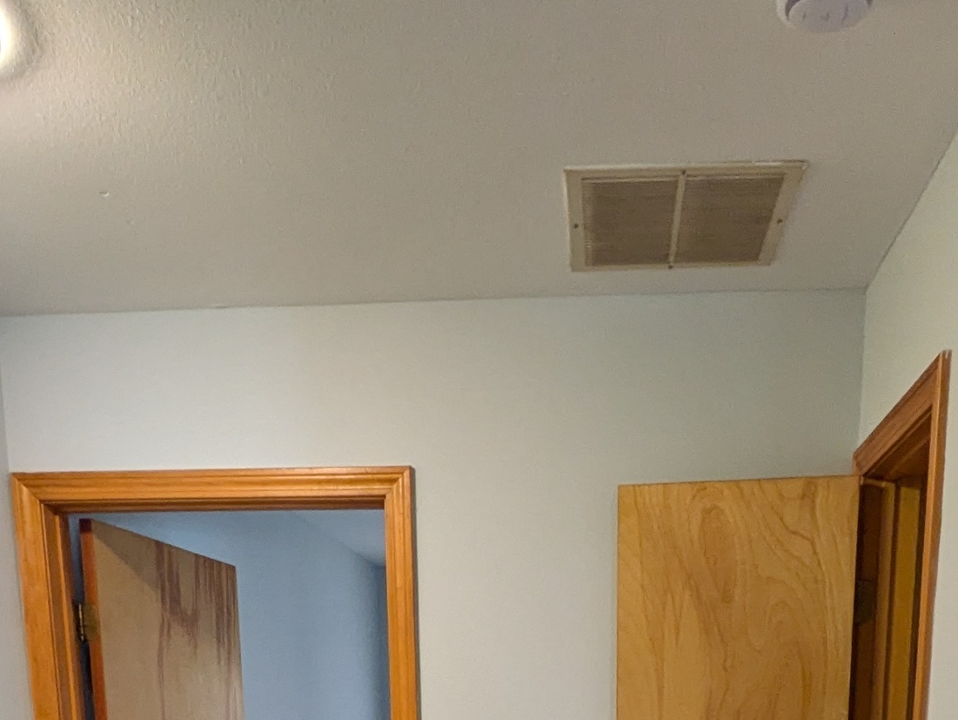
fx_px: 1080
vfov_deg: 29.4
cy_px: 945
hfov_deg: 47.8
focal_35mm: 39
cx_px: 522
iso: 134
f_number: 2.2
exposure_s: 1/60
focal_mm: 1.83
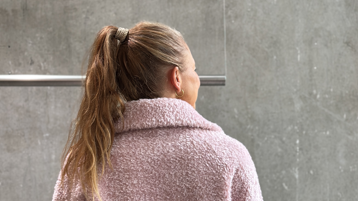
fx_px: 769
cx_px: 183
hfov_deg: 26.2
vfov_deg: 14.8
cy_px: 170
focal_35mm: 81
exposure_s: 1/172
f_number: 1.78
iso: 125
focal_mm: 6.86
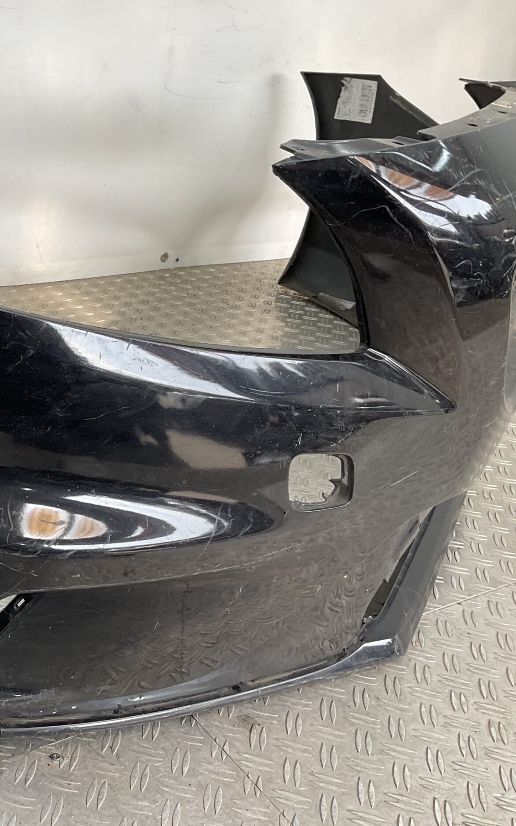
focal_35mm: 42
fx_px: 945
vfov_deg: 47.2
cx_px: 32
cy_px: 406
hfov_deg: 29.1
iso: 16
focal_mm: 3
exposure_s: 1/130
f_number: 1.8
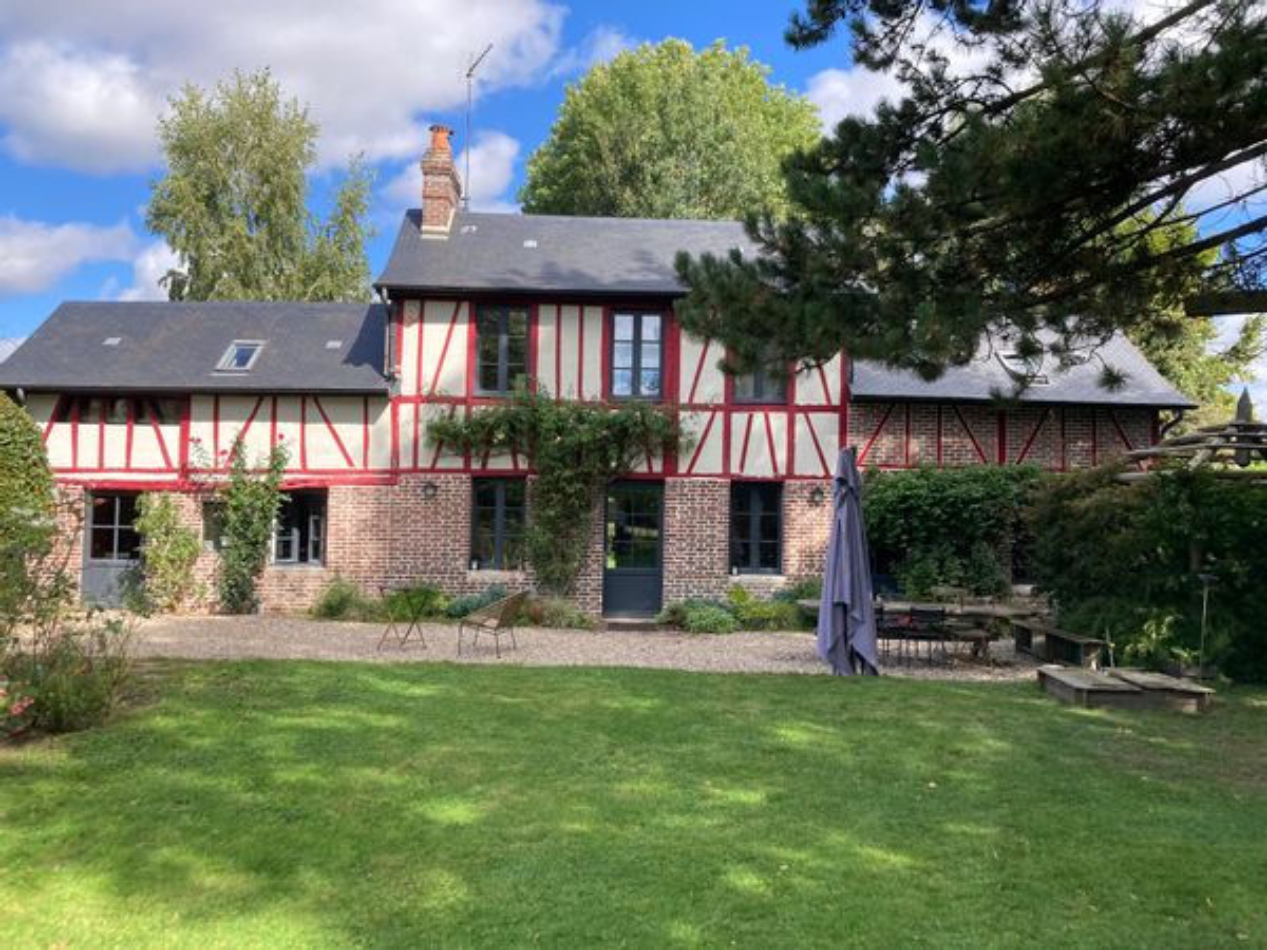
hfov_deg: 63.4
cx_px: 634
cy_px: 475
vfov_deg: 49.7
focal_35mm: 28
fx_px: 1025
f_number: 1.8
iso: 20
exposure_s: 1/762
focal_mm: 3.99
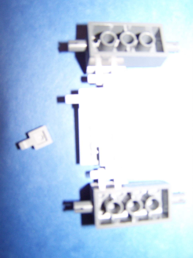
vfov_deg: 49.0
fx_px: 282
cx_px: 96
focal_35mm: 38
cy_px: 129
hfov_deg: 37.7
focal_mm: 6.3
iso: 160
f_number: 2.8
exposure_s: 1/60
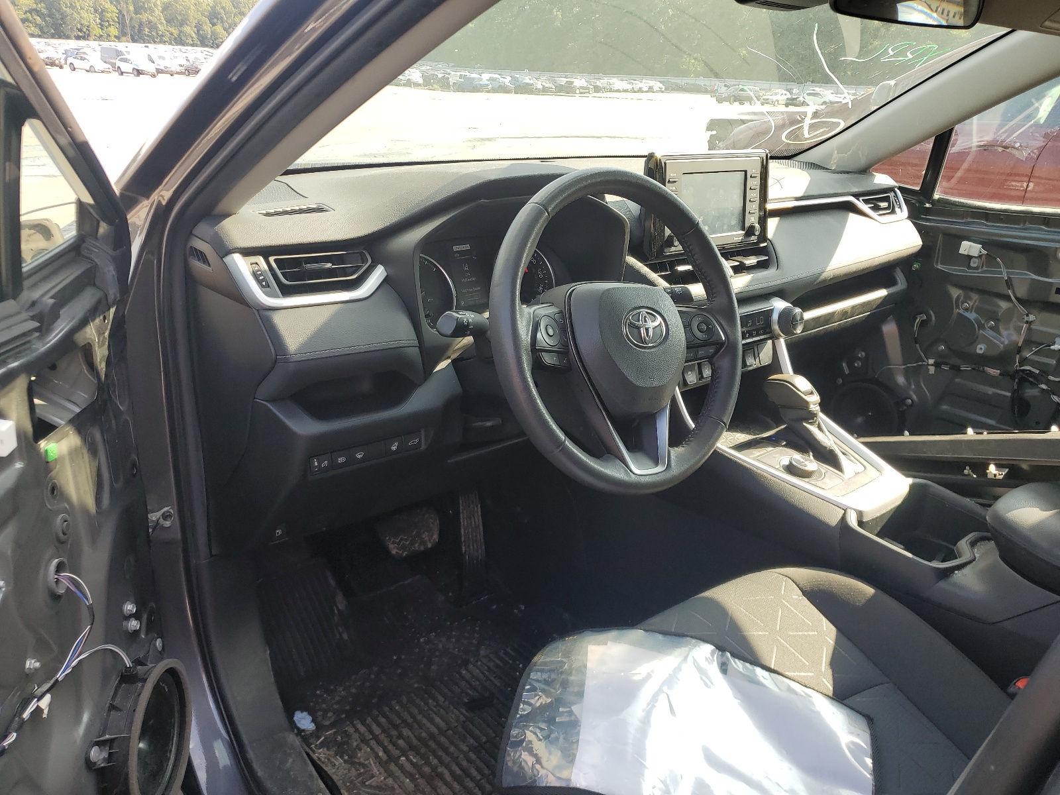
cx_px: 530
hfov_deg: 67.3
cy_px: 398
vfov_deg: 53.1
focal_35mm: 26
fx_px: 796
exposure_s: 1/385
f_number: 1.5
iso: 50
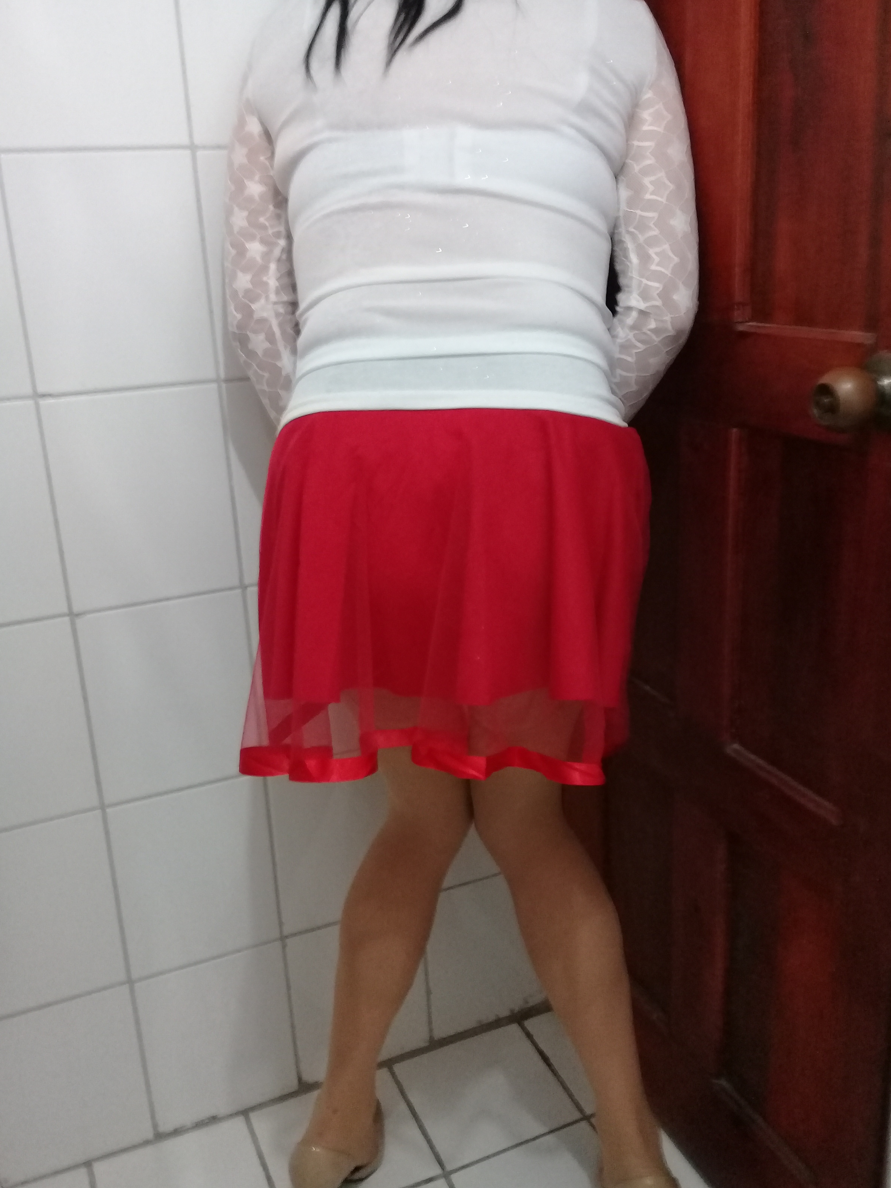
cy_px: 587
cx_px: 440
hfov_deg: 44.2
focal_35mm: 32
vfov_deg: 56.8
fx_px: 1098
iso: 200
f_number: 2.2
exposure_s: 1/15
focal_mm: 3.3
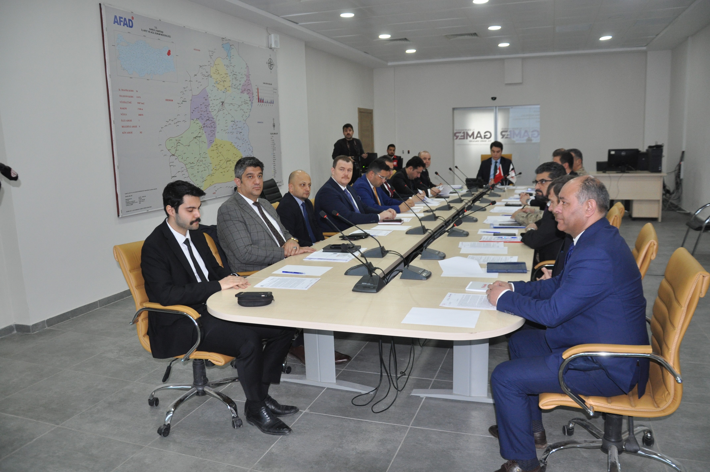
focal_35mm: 27
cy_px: 236
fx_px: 532
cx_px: 355
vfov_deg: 47.8
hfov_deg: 67.4
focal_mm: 18
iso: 800
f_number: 3.5
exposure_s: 1/60
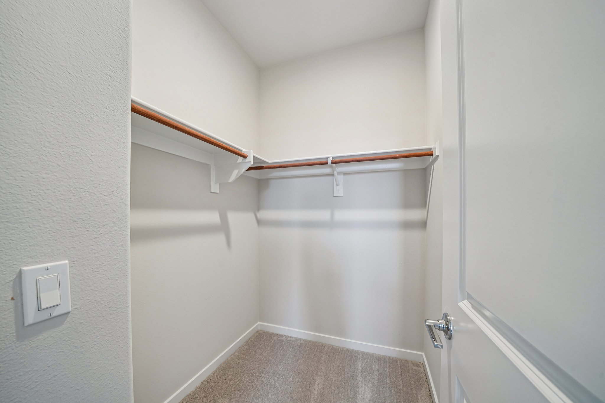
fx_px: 202
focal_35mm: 12
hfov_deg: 112.6
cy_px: 202
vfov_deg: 90.0
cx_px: 302
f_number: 8
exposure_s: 1/8
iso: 400
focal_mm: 12
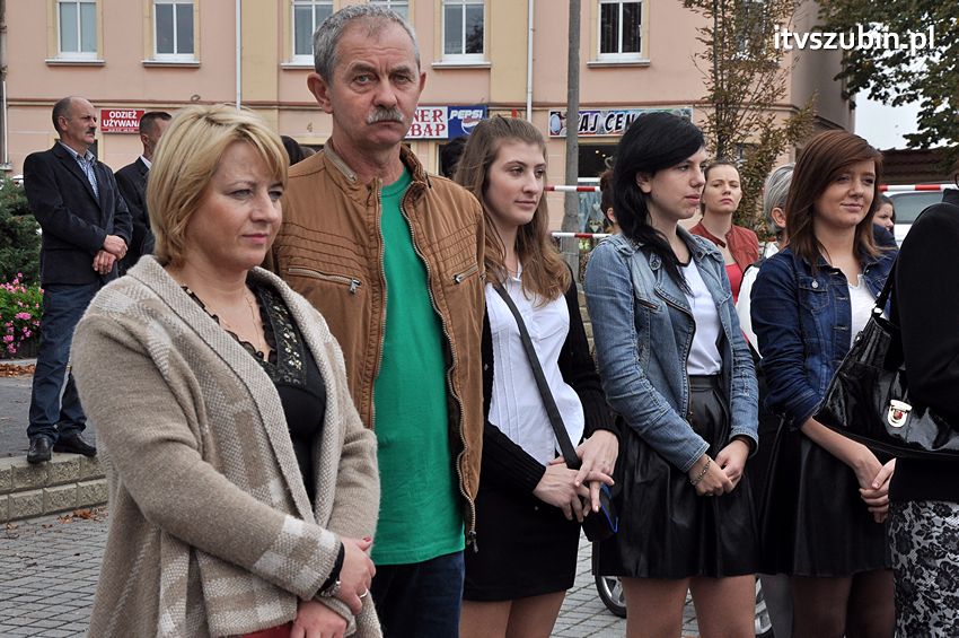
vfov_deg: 18.9
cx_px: 480
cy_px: 319
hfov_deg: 28.1
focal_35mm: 72
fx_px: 1916
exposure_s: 1/320
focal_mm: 48
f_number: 9
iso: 500
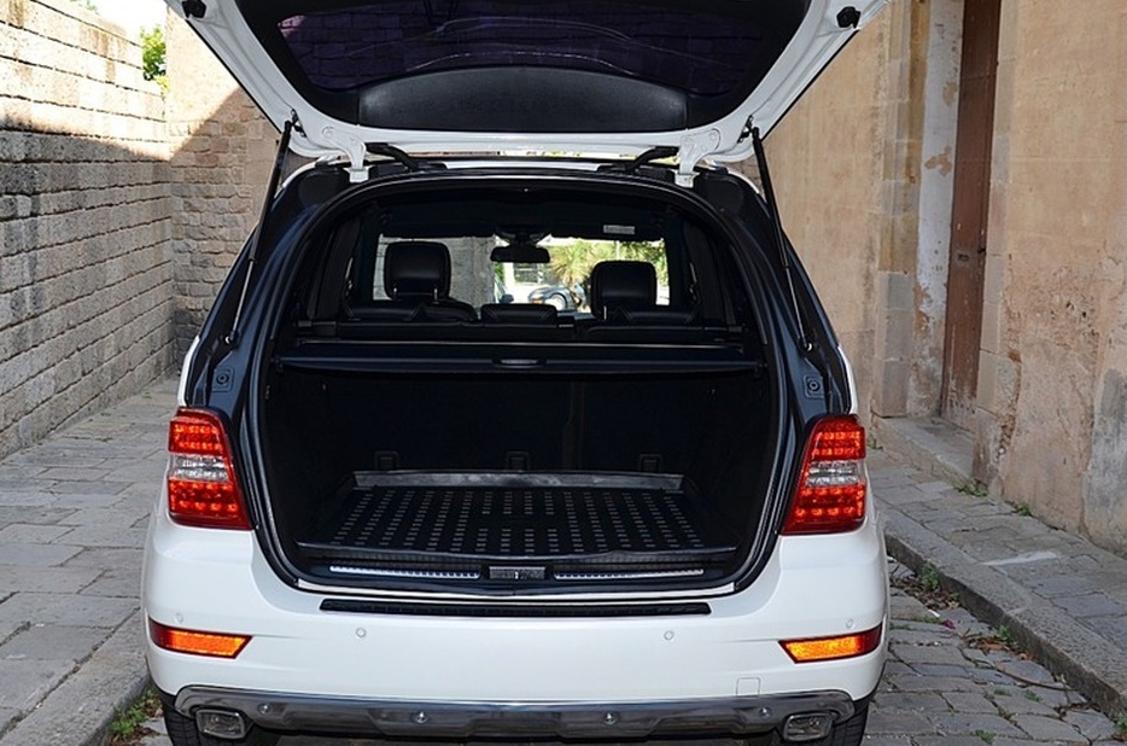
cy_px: 346
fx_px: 1156
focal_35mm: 37
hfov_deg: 52.0
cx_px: 526
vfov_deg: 35.7
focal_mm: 18
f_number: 3.8
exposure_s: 1/200
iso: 100
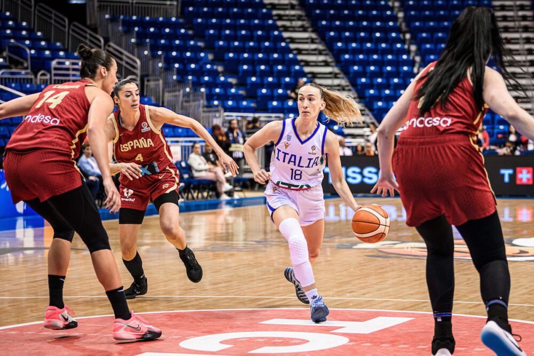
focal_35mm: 86
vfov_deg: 15.9
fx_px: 1276
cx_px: 267
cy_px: 178
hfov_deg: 23.6
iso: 3200
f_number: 3.2
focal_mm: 86
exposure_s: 1/1600
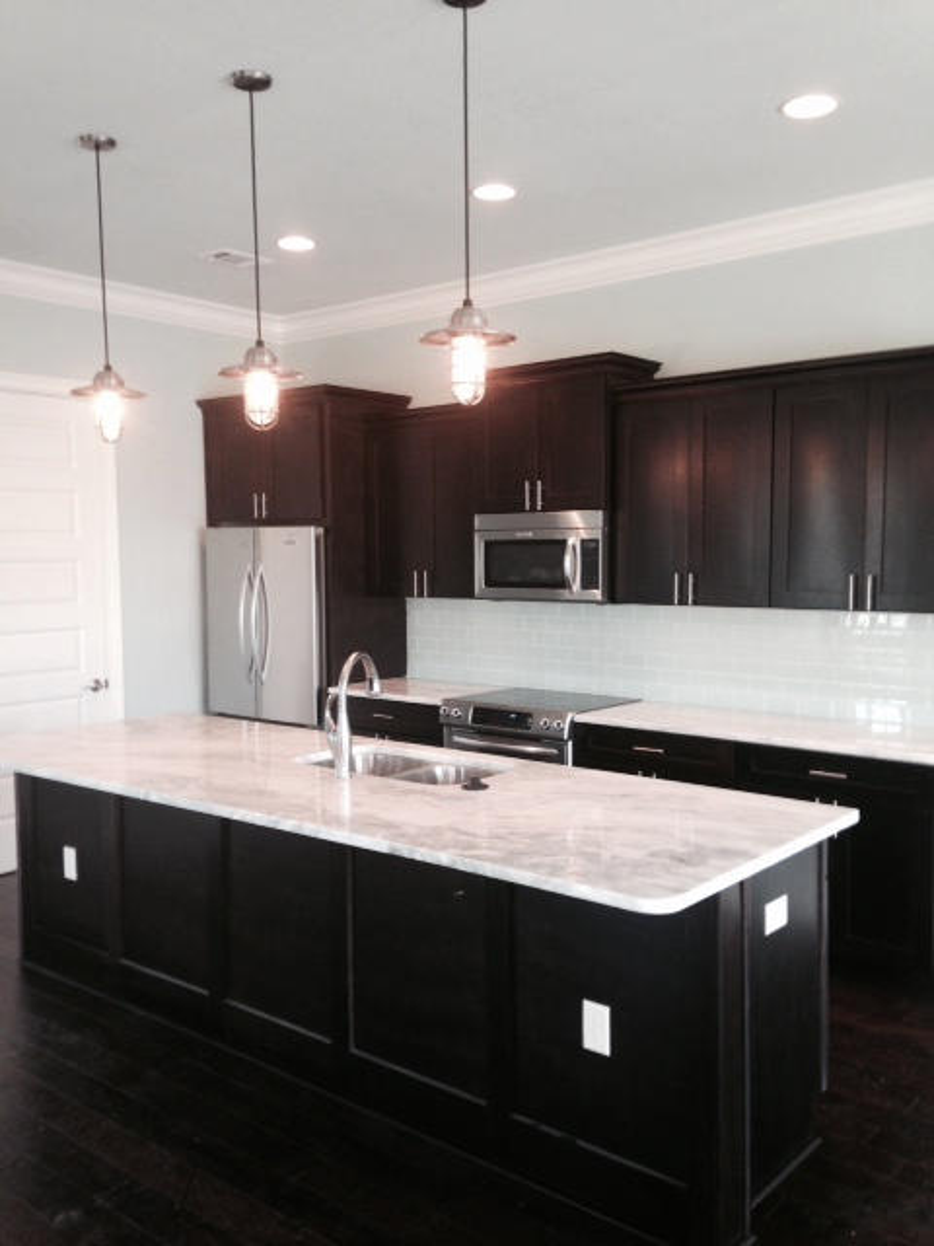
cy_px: 623
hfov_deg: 42.9
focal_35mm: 33
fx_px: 1187
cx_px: 467
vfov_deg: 55.4
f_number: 2.4
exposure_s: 1/20
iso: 80
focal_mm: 4.12
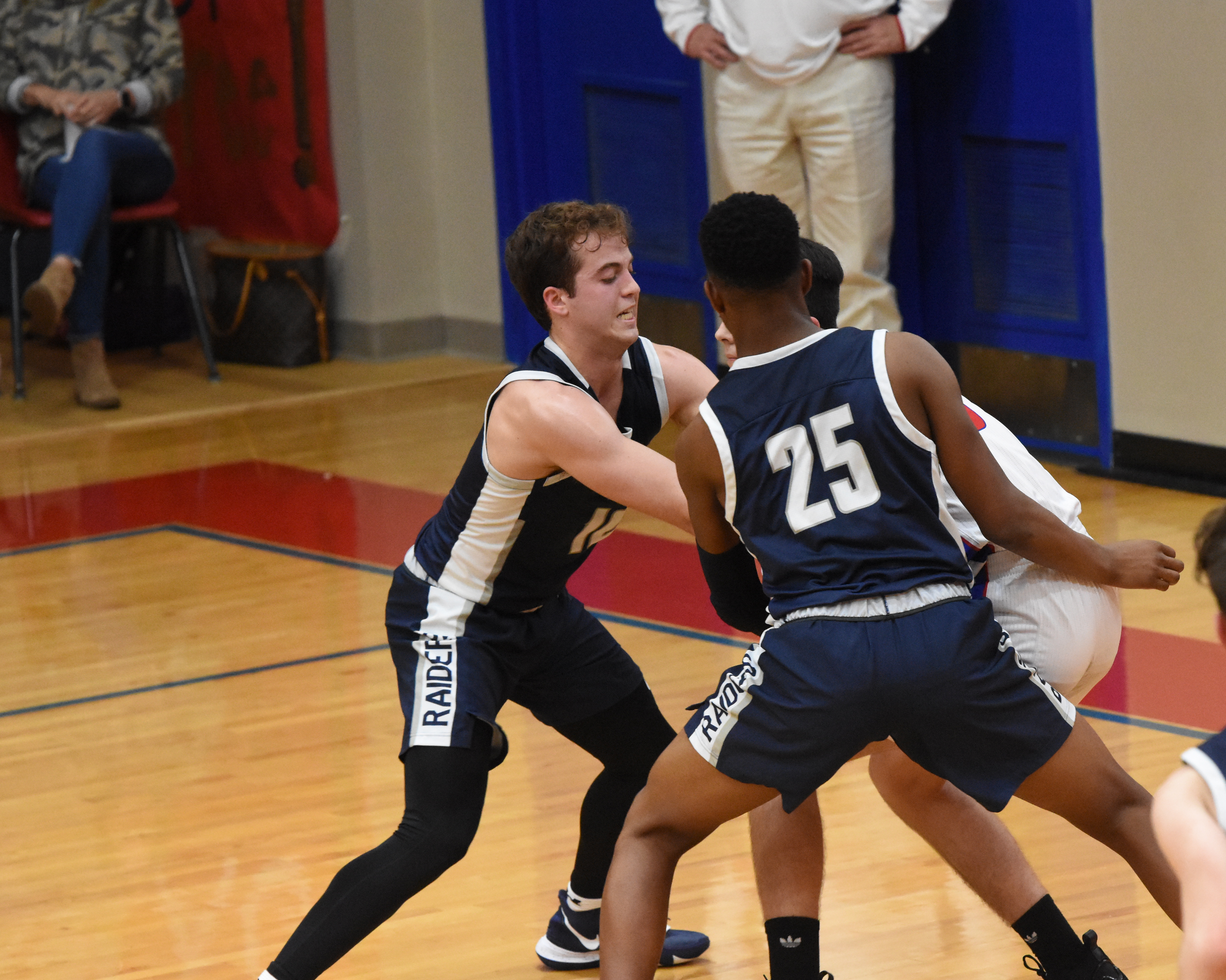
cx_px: 697
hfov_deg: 6.7
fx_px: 10450
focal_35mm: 288
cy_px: 491
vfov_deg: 5.4
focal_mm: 170
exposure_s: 1/640
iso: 6400
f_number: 4
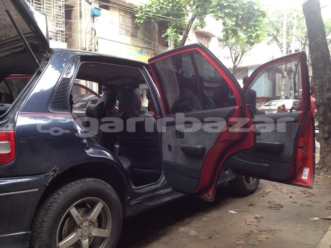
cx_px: 166
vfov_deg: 40.7
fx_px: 335
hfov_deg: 52.6
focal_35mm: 35
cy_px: 124
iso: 64
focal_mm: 4.28
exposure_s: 1/60
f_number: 2.4
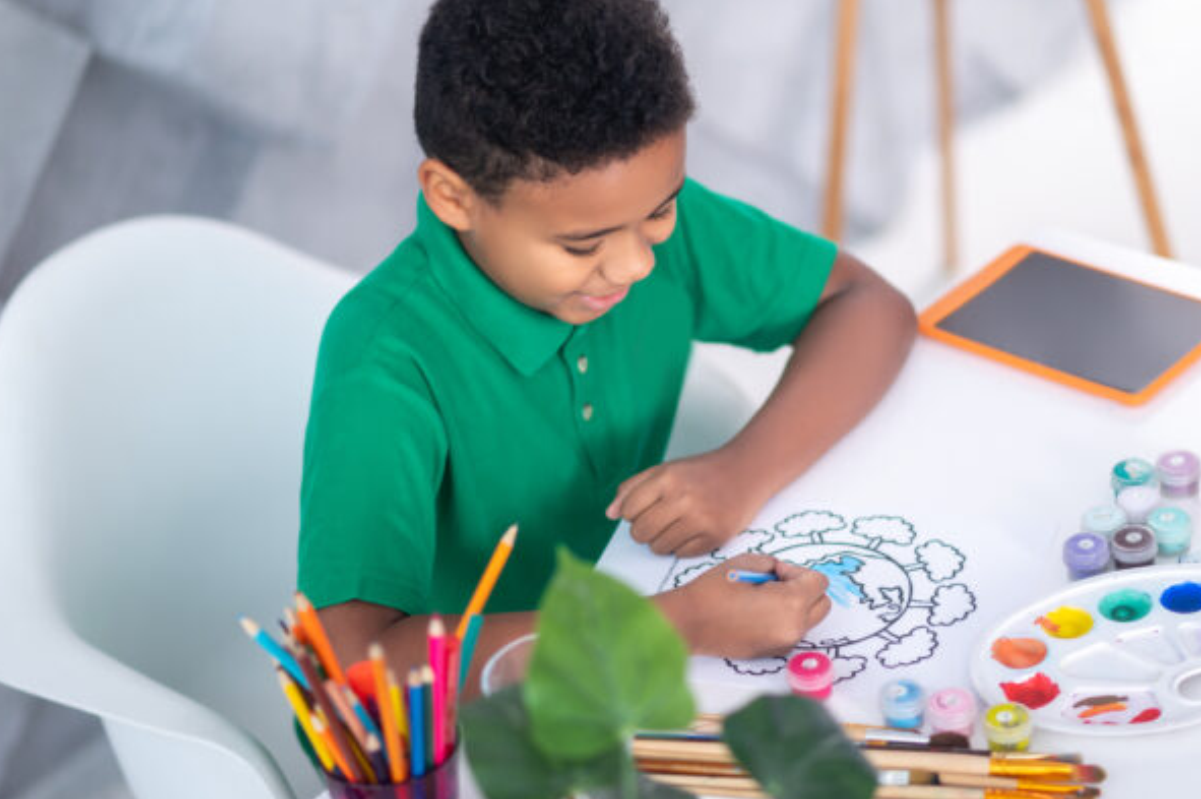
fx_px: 3633
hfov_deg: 18.8
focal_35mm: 109
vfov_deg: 12.5
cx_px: 677
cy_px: 392
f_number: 2
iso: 400
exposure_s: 1/160
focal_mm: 85
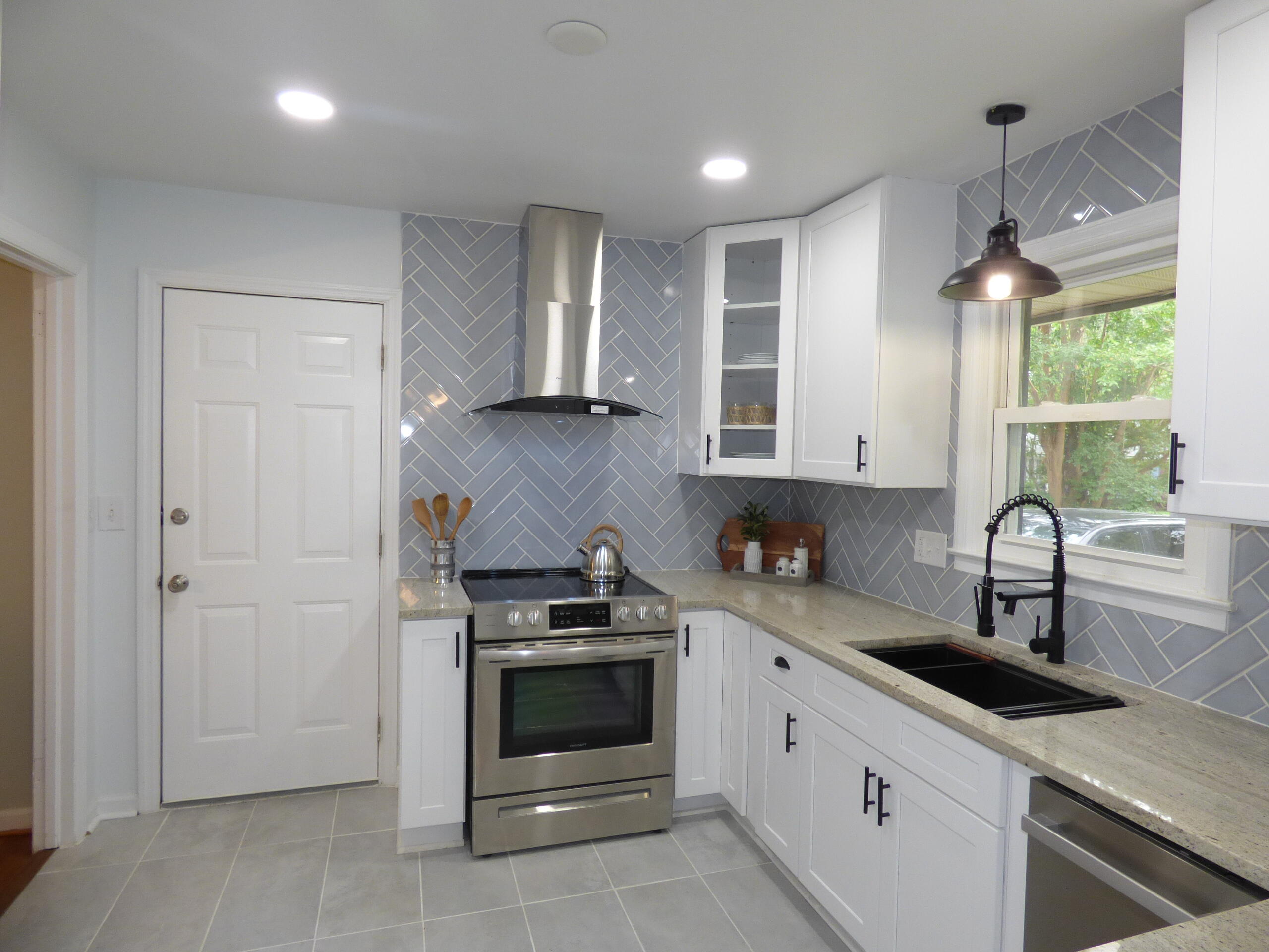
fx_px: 733
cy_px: 476
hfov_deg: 81.7
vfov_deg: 66.0
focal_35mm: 20
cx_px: 634
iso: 200
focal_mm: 3.58
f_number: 2.8
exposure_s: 1/60
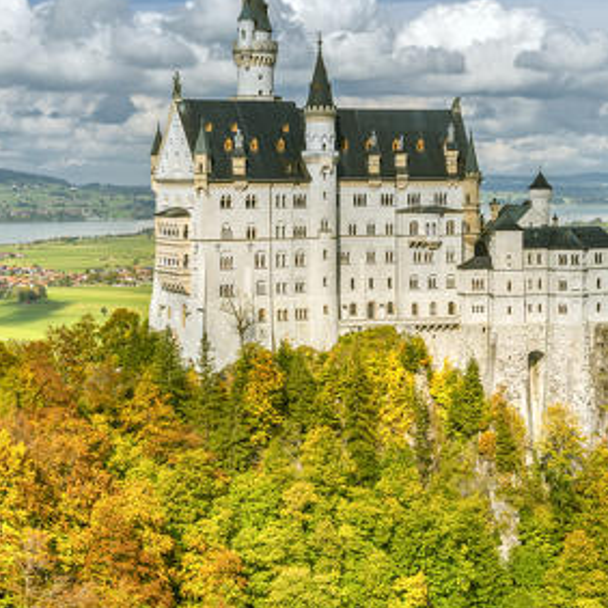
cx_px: 347
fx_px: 1431
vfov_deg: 23.9
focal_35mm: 72
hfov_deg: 24.0
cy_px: 217
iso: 200
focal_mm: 40
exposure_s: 1/160
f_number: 8
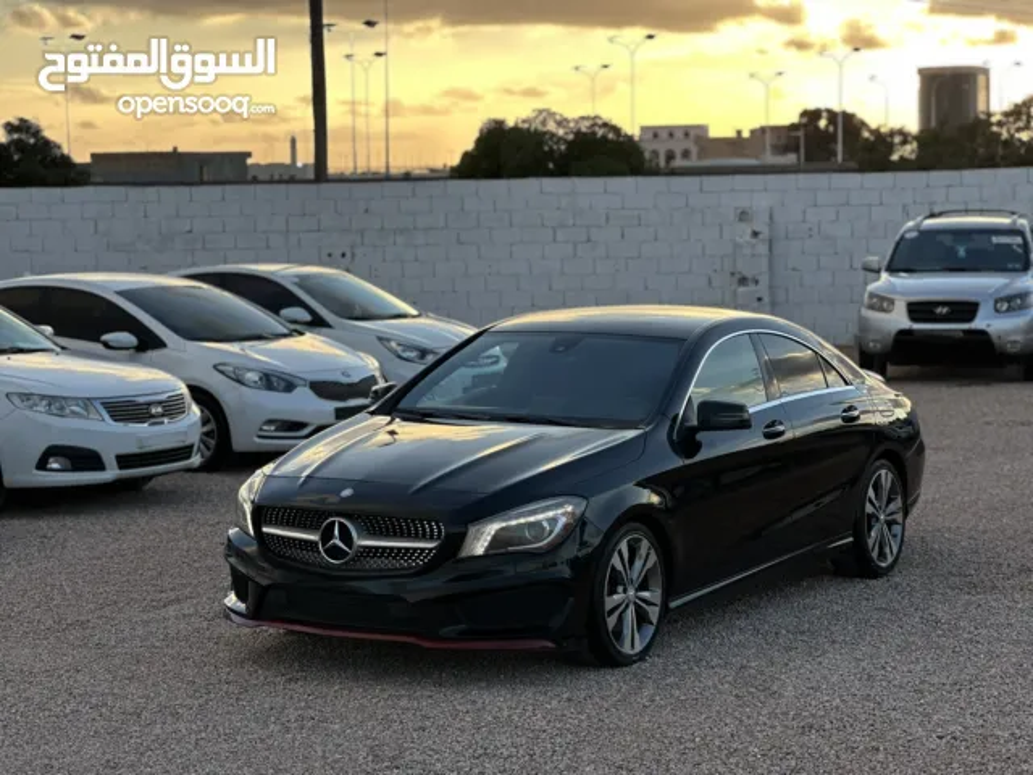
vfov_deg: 19.1
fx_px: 2298
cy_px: 388
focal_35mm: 77
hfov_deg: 25.3
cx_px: 516
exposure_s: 1/137
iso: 20
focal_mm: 9
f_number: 2.8
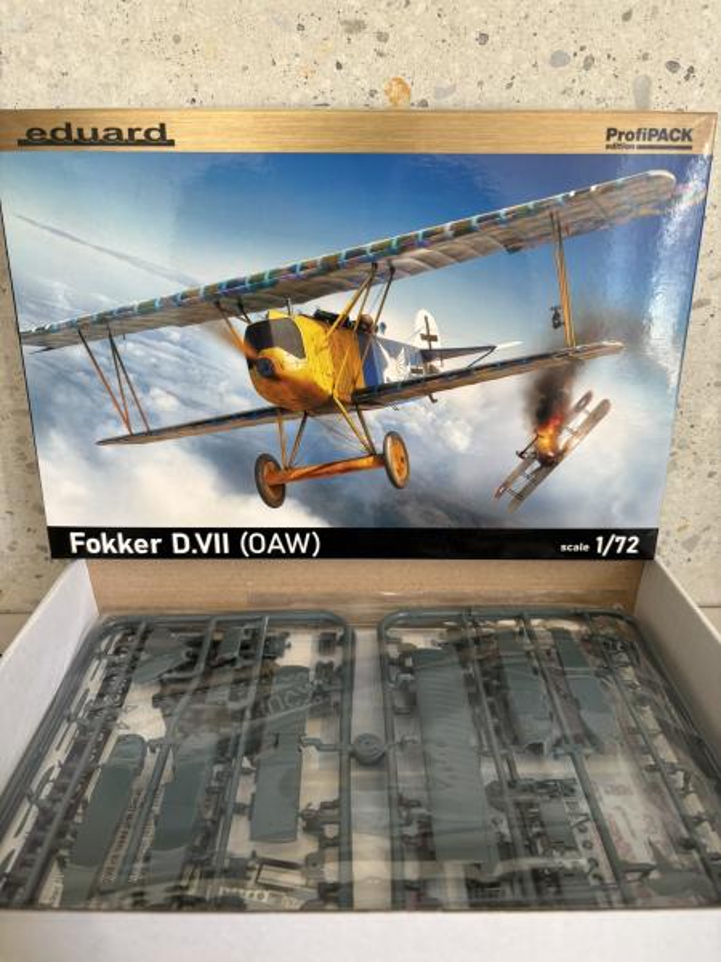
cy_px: 481
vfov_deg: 67.3
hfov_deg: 53.1
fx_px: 722
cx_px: 360
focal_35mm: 26
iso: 125
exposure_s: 1/97
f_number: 1.6
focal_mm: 5.96
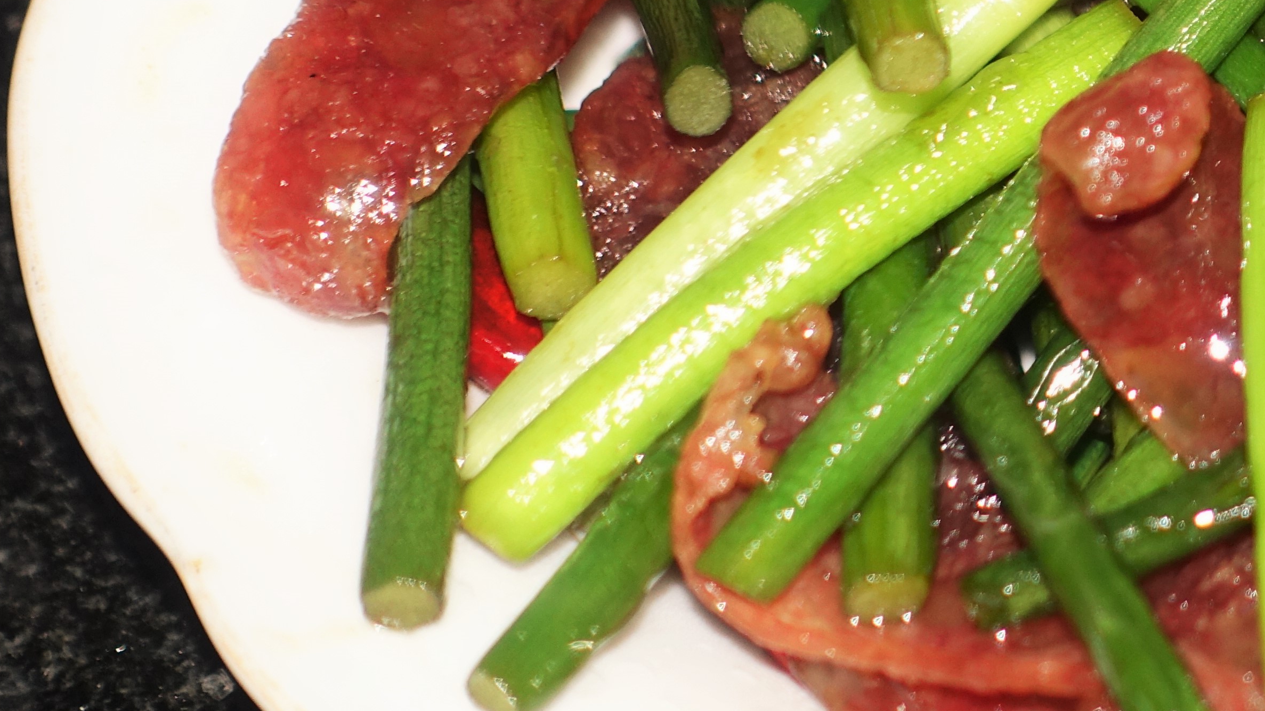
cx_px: 1365
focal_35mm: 169
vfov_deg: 7.1
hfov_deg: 12.5
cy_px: -42
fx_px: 5668
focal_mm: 25.7
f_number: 2.8
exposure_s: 1/30
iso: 200
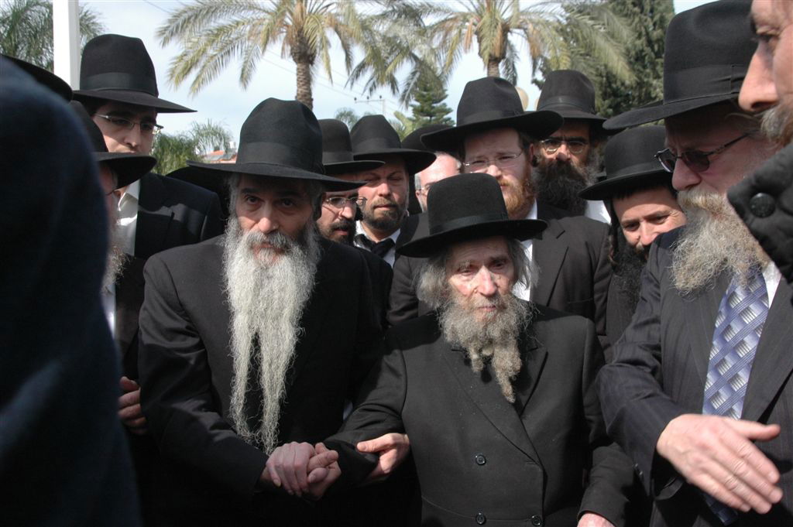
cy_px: 264
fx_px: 858
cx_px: 396
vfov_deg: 34.2
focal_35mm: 39
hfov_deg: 49.6
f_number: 9
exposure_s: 1/320
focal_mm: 26
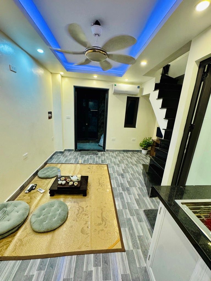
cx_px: 106
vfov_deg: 102.1
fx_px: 114
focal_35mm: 14
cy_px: 140
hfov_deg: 85.7
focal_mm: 2.22
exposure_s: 1/50
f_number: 2.2
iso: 200
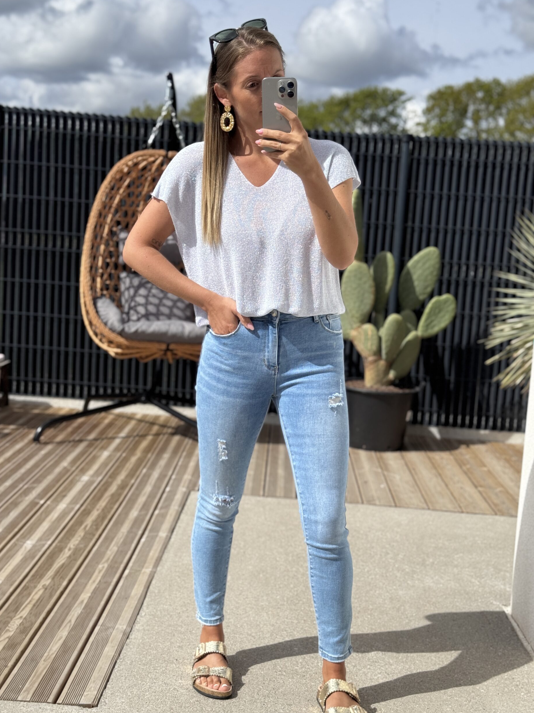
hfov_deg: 29.1
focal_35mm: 50
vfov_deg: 38.2
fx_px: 1029
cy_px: 363
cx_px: 257
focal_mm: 6.76
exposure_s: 1/5376
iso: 80
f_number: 1.78
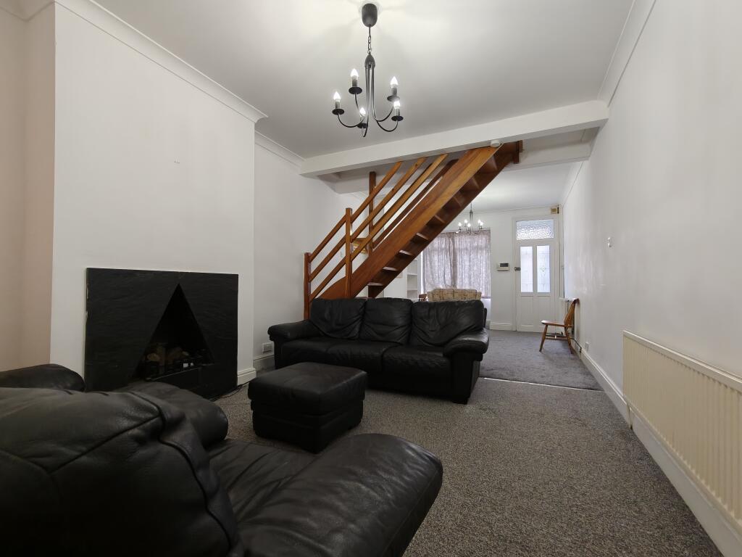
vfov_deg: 81.7
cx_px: 371
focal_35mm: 15
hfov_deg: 98.2
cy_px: 278
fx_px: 322
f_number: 2
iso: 3200
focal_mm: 2.3
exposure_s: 1/63
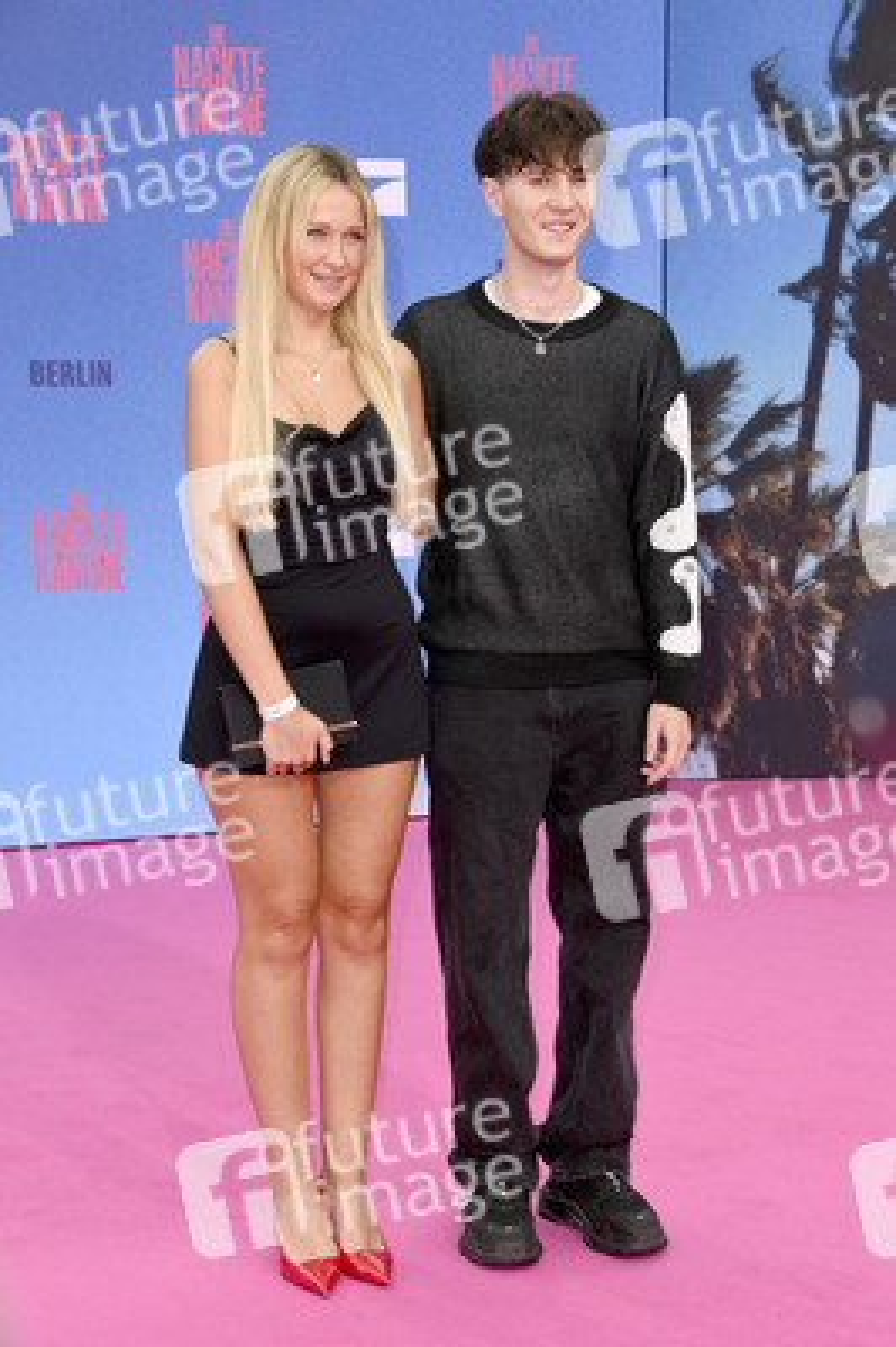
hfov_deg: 17.5
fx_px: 2917
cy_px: 674
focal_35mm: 78
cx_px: 448
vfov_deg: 26.0
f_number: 7.1
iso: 250
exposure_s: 1/250
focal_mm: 78
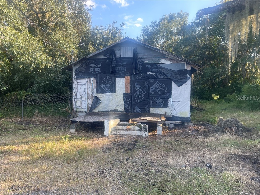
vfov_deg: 53.1
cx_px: 130
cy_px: 98
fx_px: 195
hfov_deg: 67.3
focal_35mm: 26
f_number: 1.6
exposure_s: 1/284
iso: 32
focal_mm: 4.2
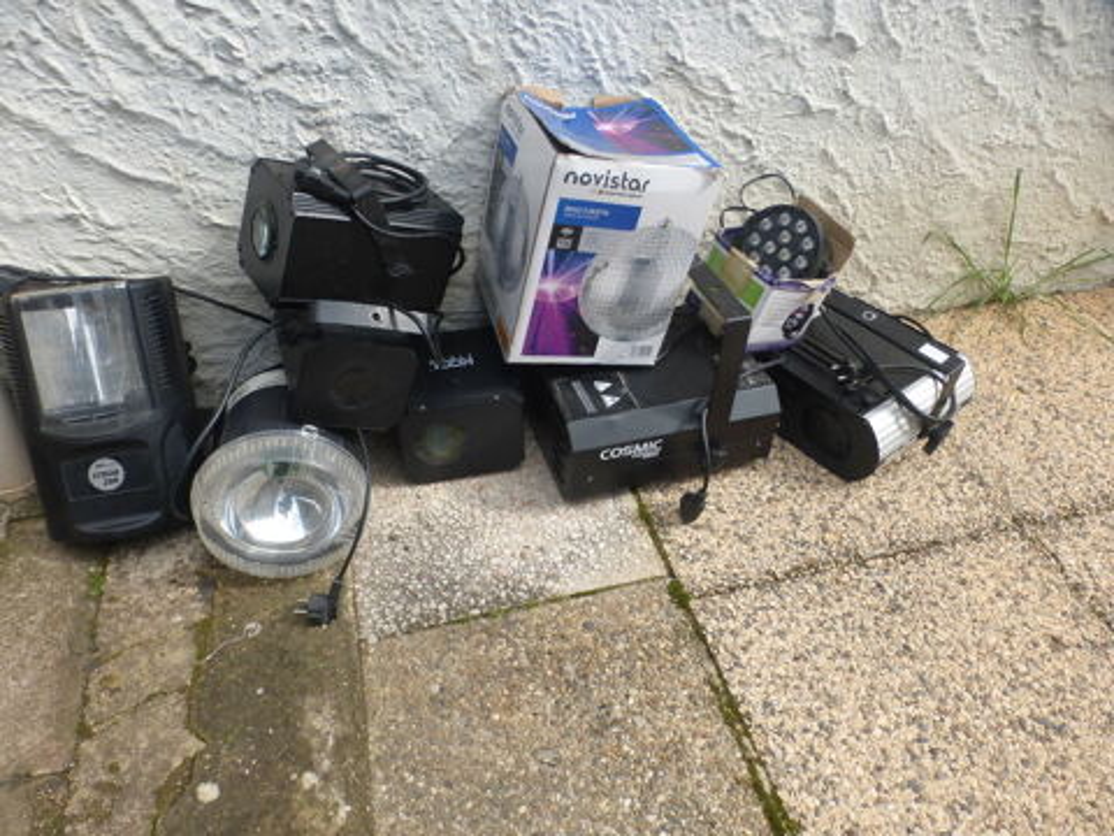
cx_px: 557
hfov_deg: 71.6
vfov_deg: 56.8
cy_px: 418
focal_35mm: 24
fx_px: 772
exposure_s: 1/320
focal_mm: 4.3
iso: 100
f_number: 4
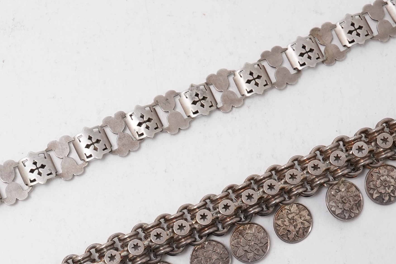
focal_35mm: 101
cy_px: 286
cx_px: 73
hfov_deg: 20.0
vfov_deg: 13.3
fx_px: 1111
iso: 400
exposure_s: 1/125
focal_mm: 30
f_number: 18
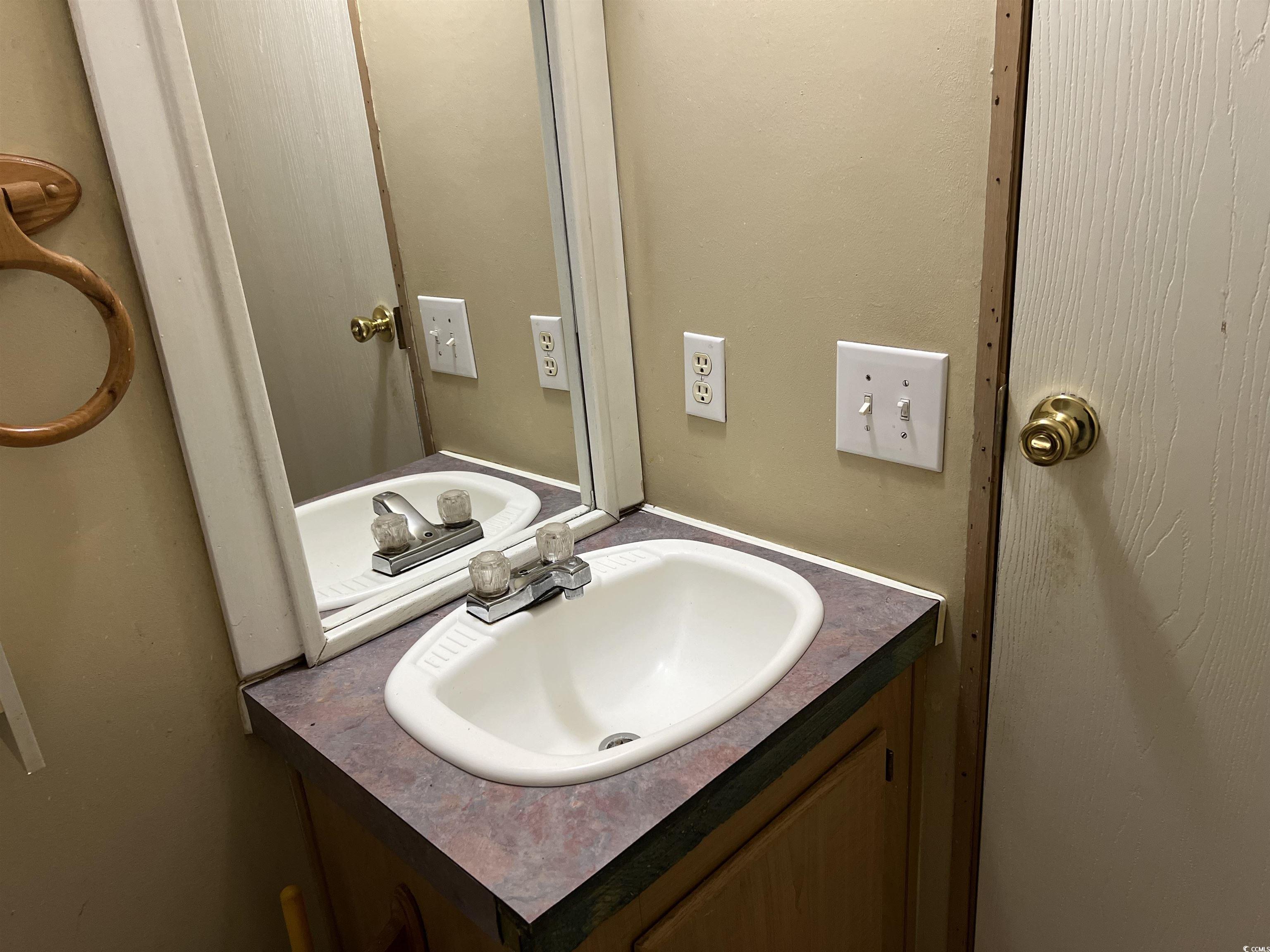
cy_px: 476
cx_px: 635
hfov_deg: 67.3
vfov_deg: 53.1
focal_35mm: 26
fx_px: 954
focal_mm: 5.7
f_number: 1.5
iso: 200
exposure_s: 1/60
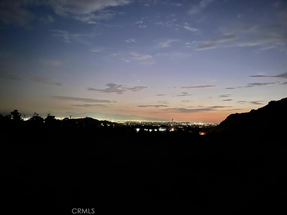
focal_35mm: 26
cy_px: 108
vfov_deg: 53.0
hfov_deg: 67.3
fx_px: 215
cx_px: 144
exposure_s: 1/2
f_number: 1.6
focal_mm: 4.2
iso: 640
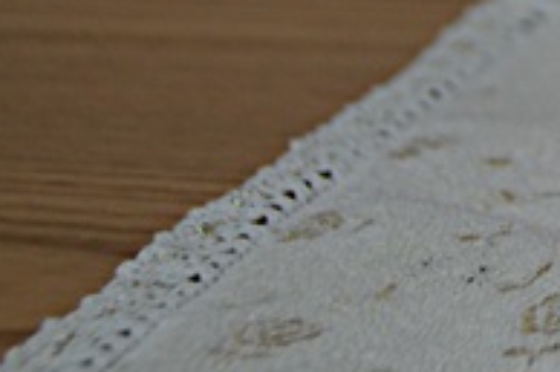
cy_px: -242
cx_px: 993
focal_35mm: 216
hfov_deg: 9.1
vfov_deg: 6.2
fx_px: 3357
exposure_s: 1/100
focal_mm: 40
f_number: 4.5
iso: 400
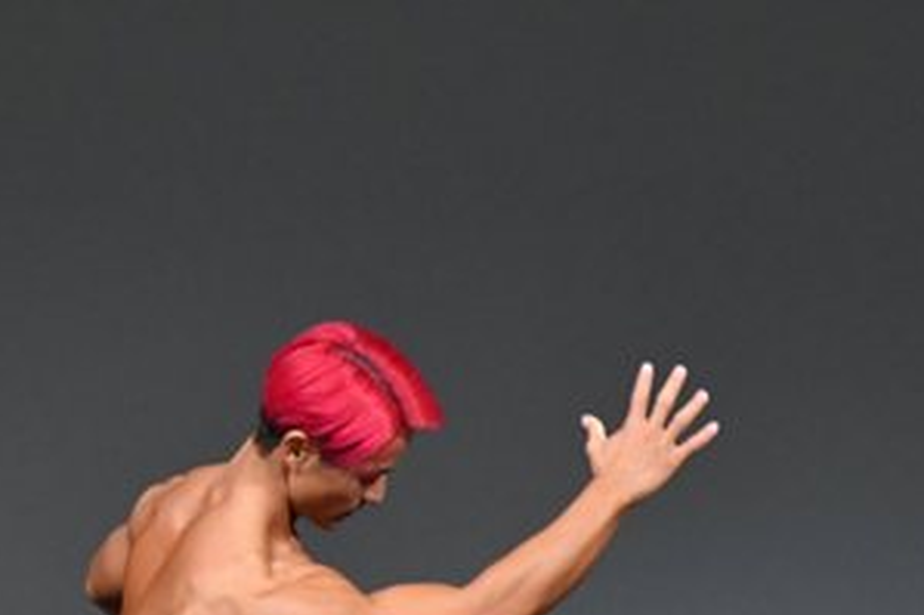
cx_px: 184
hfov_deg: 2.1
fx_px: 24933
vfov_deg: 1.4
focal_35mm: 972
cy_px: 671
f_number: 5.6
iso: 4000
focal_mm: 250
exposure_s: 1/400
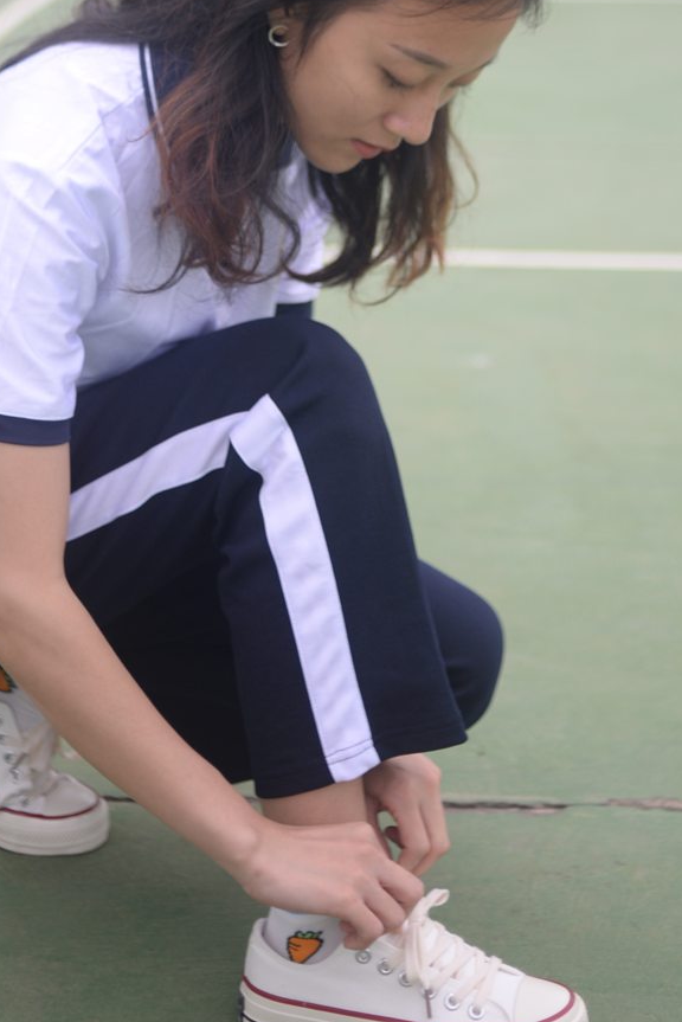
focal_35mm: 79
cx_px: 377
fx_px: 2243
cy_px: 81
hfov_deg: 17.3
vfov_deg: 24.8
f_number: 2
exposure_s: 1/400
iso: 125
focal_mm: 35
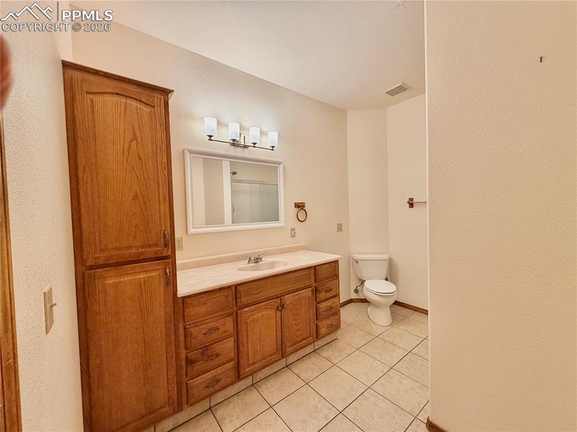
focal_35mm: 14
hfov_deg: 102.1
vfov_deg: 85.6
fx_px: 233
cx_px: 288
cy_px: 216
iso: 160
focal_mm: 2.22
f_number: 2.2
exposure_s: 1/120
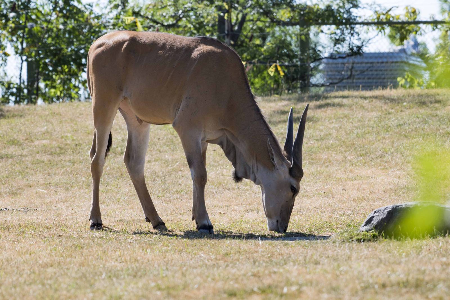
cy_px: 150
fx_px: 5250
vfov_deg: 3.3
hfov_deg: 4.9
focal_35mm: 420
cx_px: 225
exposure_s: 1/800
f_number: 5.6
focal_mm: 280
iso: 250
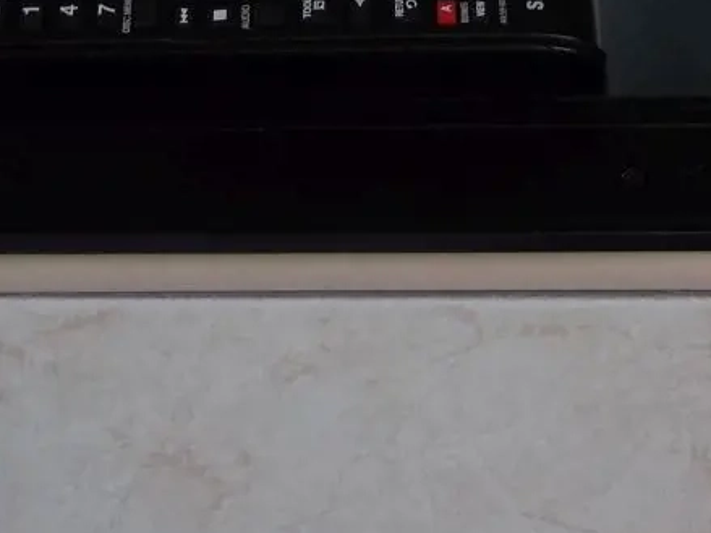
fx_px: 2300
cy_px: 144
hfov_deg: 17.5
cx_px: 249
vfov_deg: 13.2
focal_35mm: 112
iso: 140
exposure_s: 1/60
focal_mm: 8.5
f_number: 4
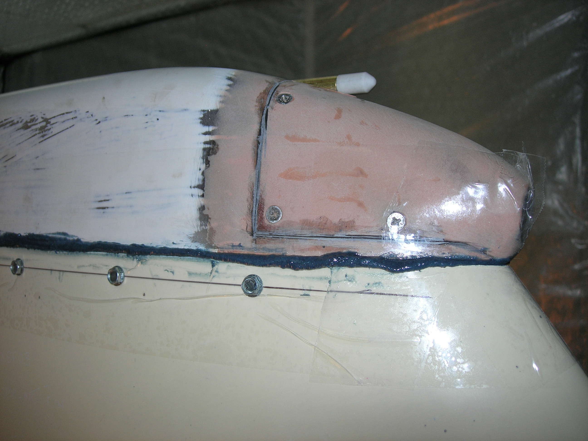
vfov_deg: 37.7
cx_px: 294
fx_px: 645
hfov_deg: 49.0
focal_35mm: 38
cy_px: 220
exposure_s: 1/60.1
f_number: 2.8
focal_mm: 7.8
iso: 64
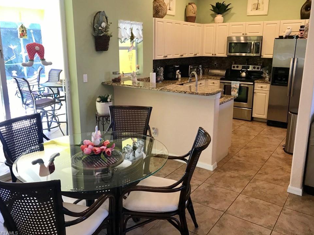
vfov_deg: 46.8
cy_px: 110
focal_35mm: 30
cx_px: 162
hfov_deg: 60.0
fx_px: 272
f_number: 1.8
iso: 25
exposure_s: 1/30
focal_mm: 3.99
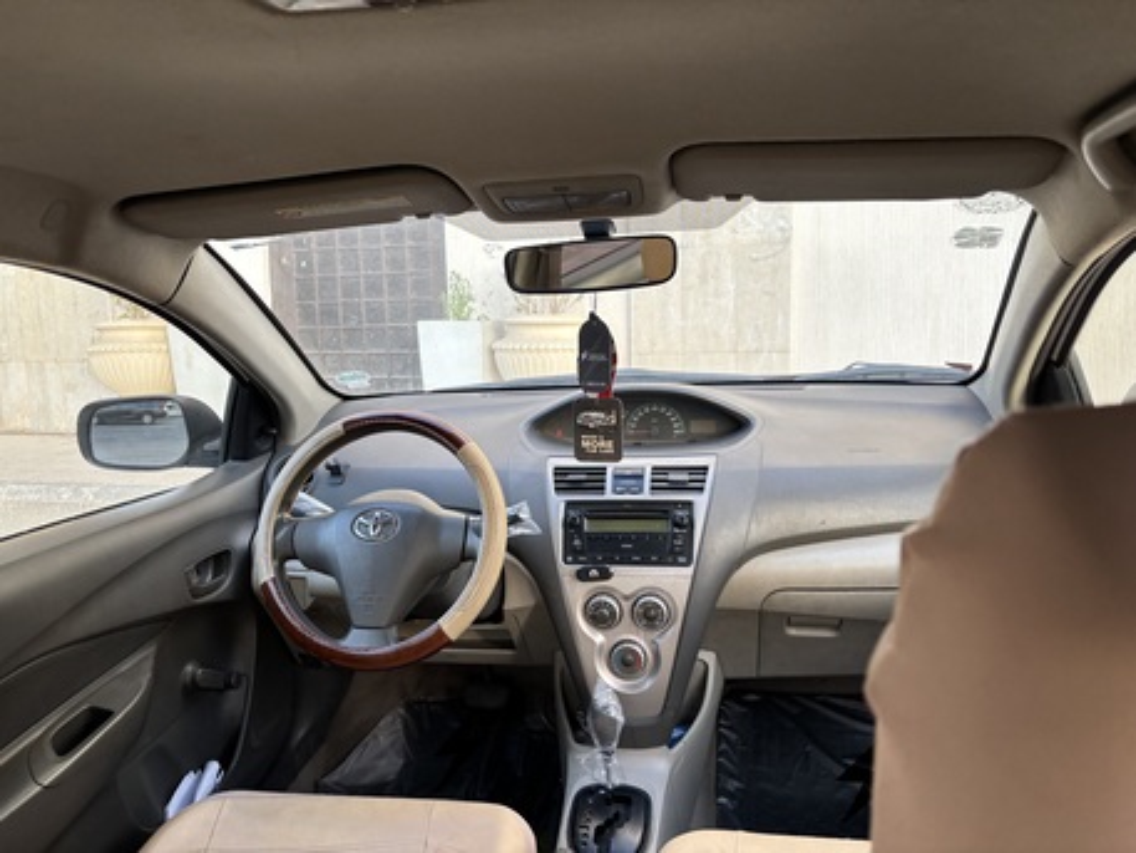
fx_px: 853
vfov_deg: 53.1
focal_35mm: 26
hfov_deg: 67.3
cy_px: 426
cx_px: 568
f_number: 1.6
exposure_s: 1/121
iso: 50
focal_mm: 5.96
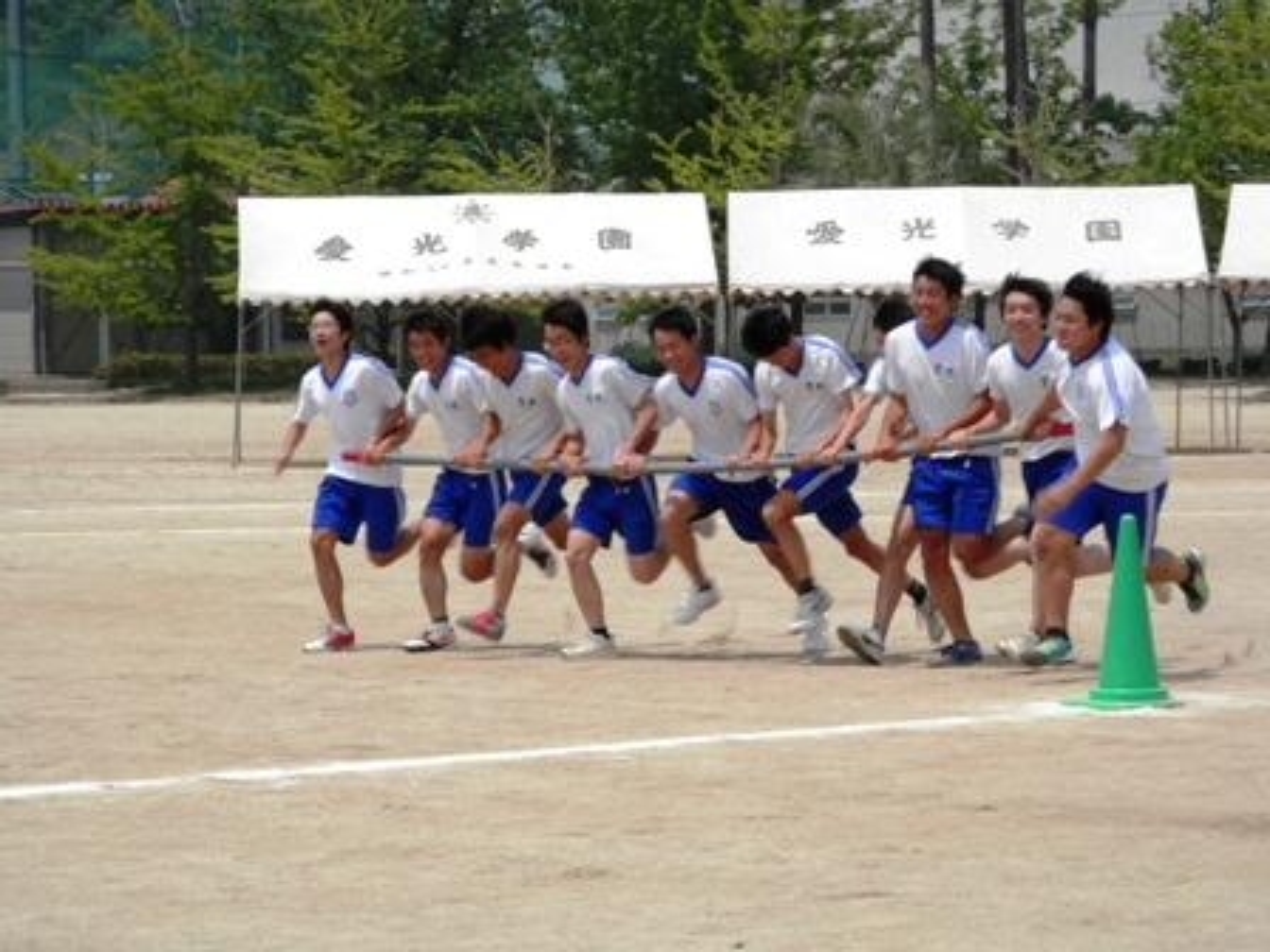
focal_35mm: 128
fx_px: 4696
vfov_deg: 11.6
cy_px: 476
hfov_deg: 15.4
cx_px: 635
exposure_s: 1/200
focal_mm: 22.9
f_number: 14.9
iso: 125
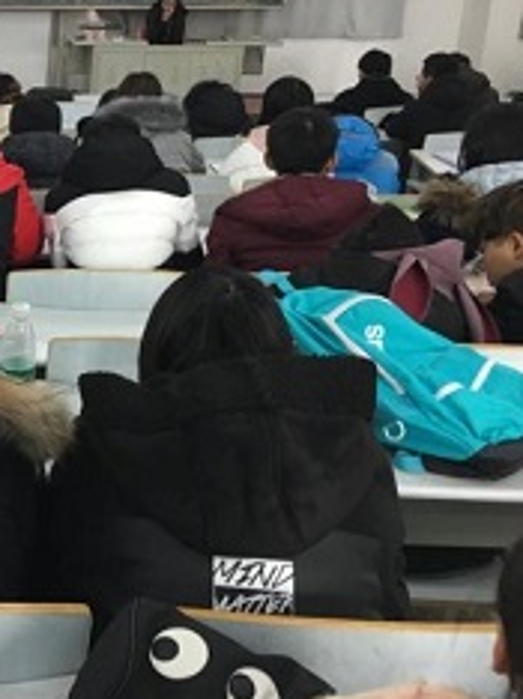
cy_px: 332
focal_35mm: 62
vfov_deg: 31.2
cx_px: -176
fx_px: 1251
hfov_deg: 21.2
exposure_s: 1/33
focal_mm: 4.15
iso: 125
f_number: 2.2
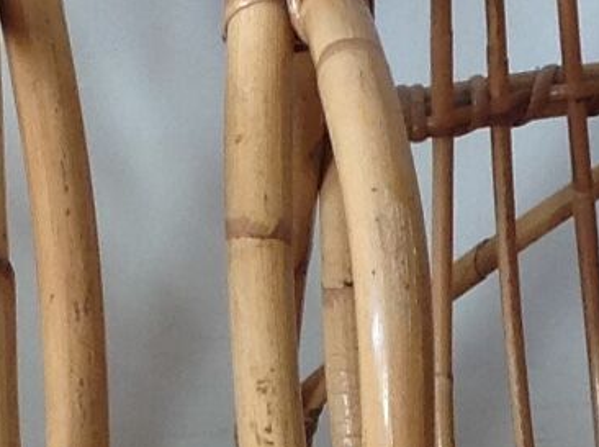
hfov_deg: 8.0
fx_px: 4283
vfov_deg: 5.9
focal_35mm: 248
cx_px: 97
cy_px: 640
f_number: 2.4
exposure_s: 1/24
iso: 64
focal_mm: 4.28
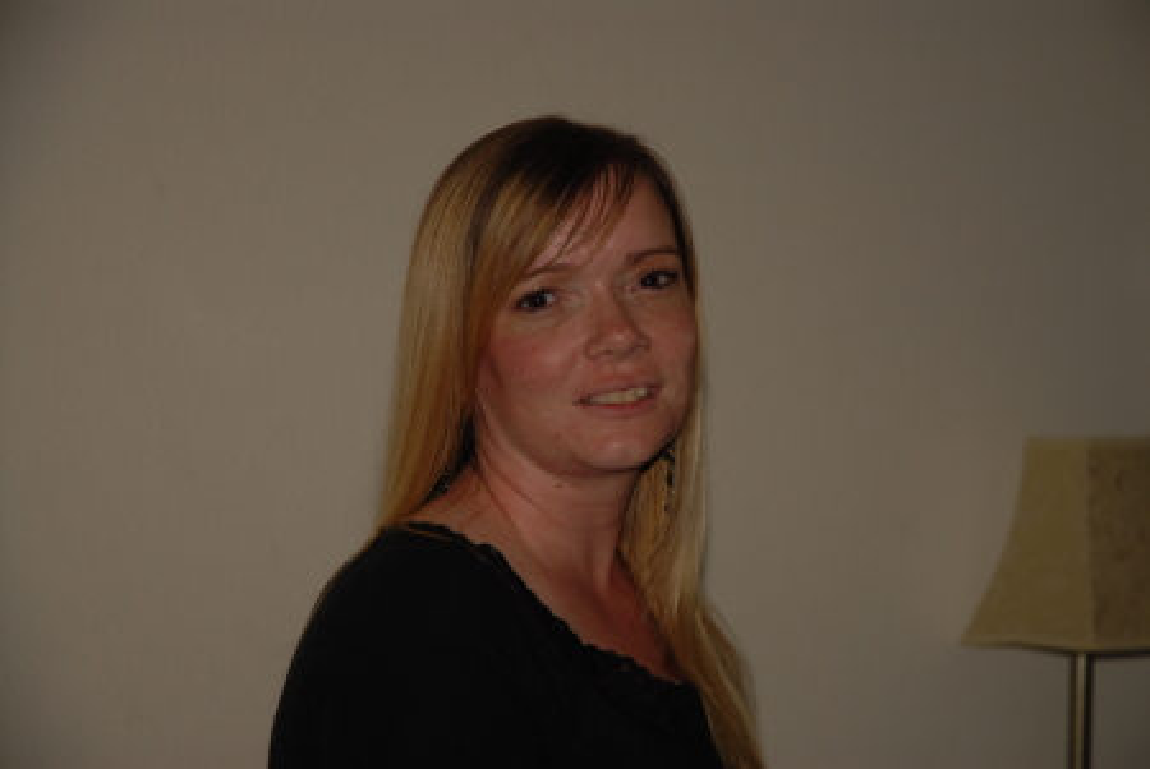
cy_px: 384
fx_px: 3357
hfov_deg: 19.4
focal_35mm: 105
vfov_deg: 13.1
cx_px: 575
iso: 100
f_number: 4.5
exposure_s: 1/160
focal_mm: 70
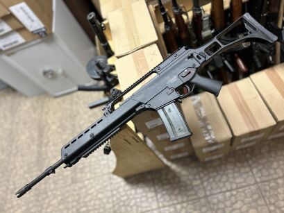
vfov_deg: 53.1
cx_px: 142
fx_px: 213
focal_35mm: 26
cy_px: 106
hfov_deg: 67.3
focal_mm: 5.7
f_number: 1.5
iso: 80
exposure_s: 1/50
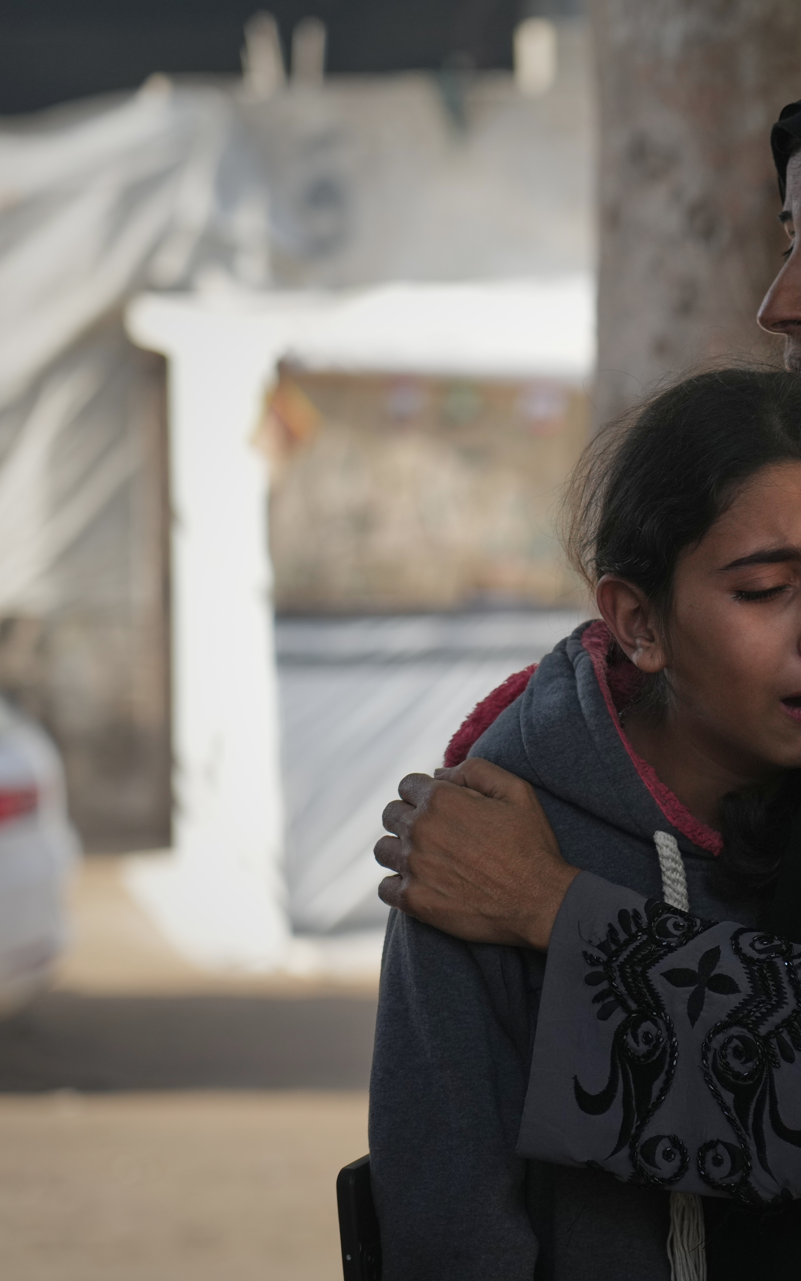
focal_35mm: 149
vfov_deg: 14.0
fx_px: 5204
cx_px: 887
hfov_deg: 8.7
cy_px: 639
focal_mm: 97
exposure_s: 1/800
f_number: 4
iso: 500
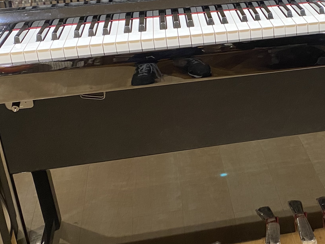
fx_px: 601
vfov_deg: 22.9
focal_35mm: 64
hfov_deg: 29.3
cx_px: 277
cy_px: 88
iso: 200
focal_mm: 4.25
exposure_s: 1/60
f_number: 1.8
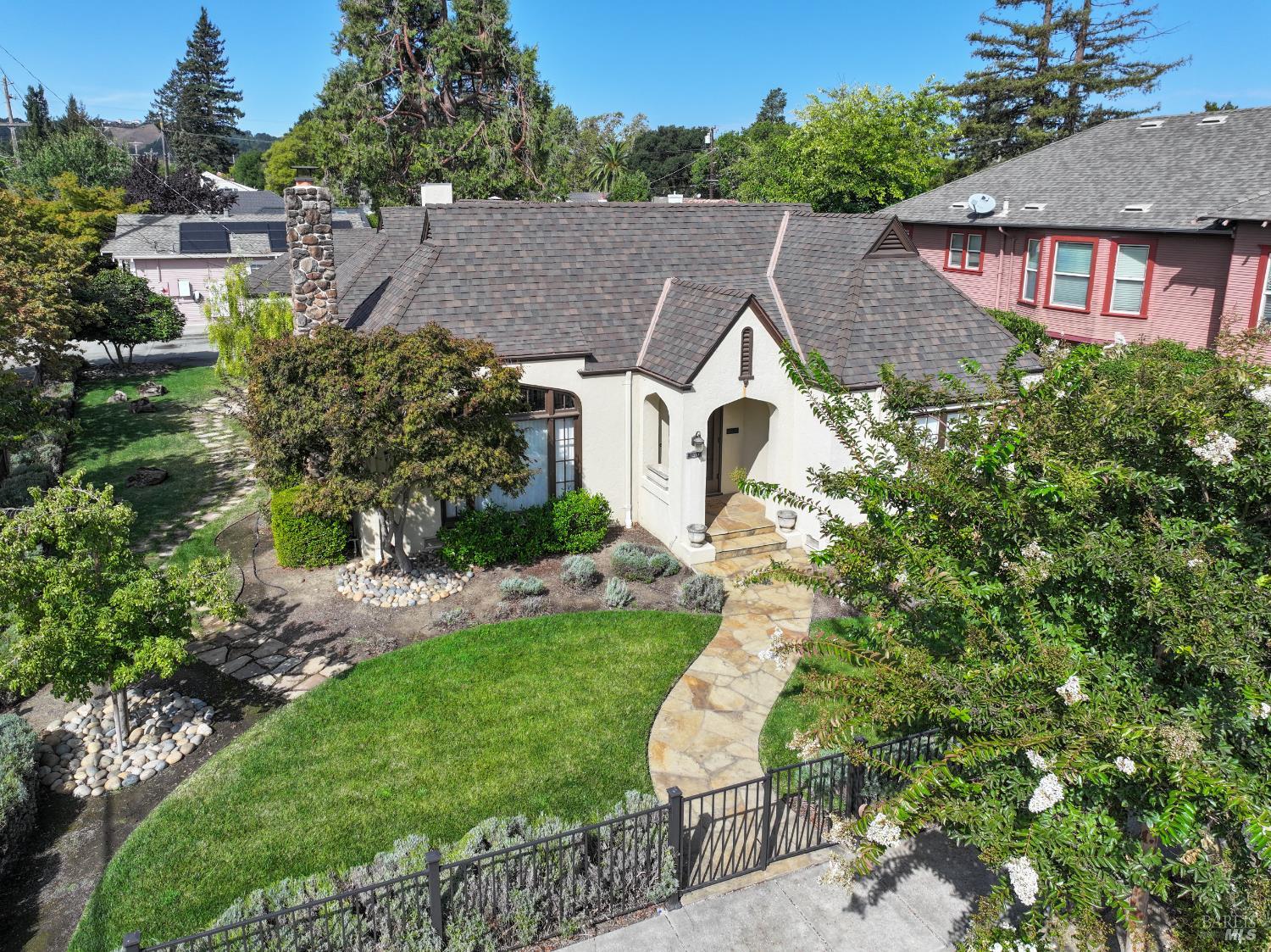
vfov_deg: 56.8
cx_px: 636
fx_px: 881
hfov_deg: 71.6
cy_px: 476
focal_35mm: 24
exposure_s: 1/2000
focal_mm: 12.29
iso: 110
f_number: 2.8
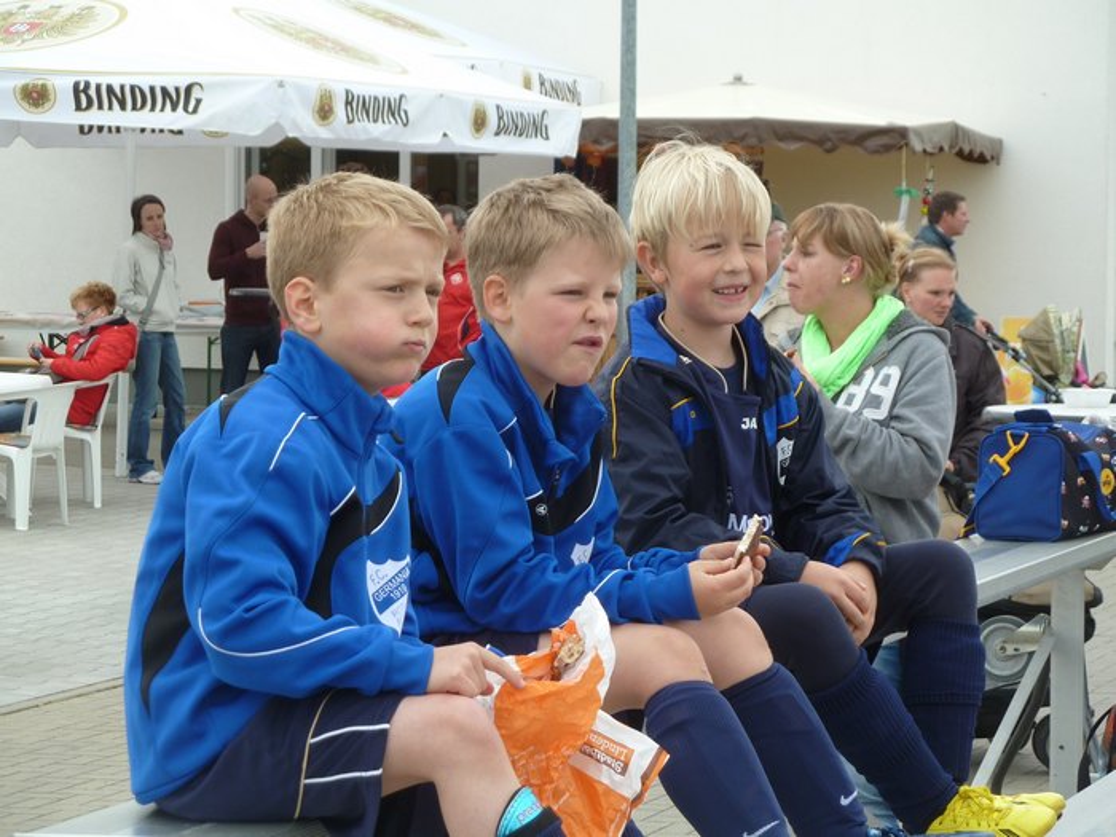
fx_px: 4127
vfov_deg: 11.6
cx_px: 558
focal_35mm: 128
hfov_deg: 15.4
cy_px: 418
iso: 80
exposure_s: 1/160
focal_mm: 21
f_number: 4.4
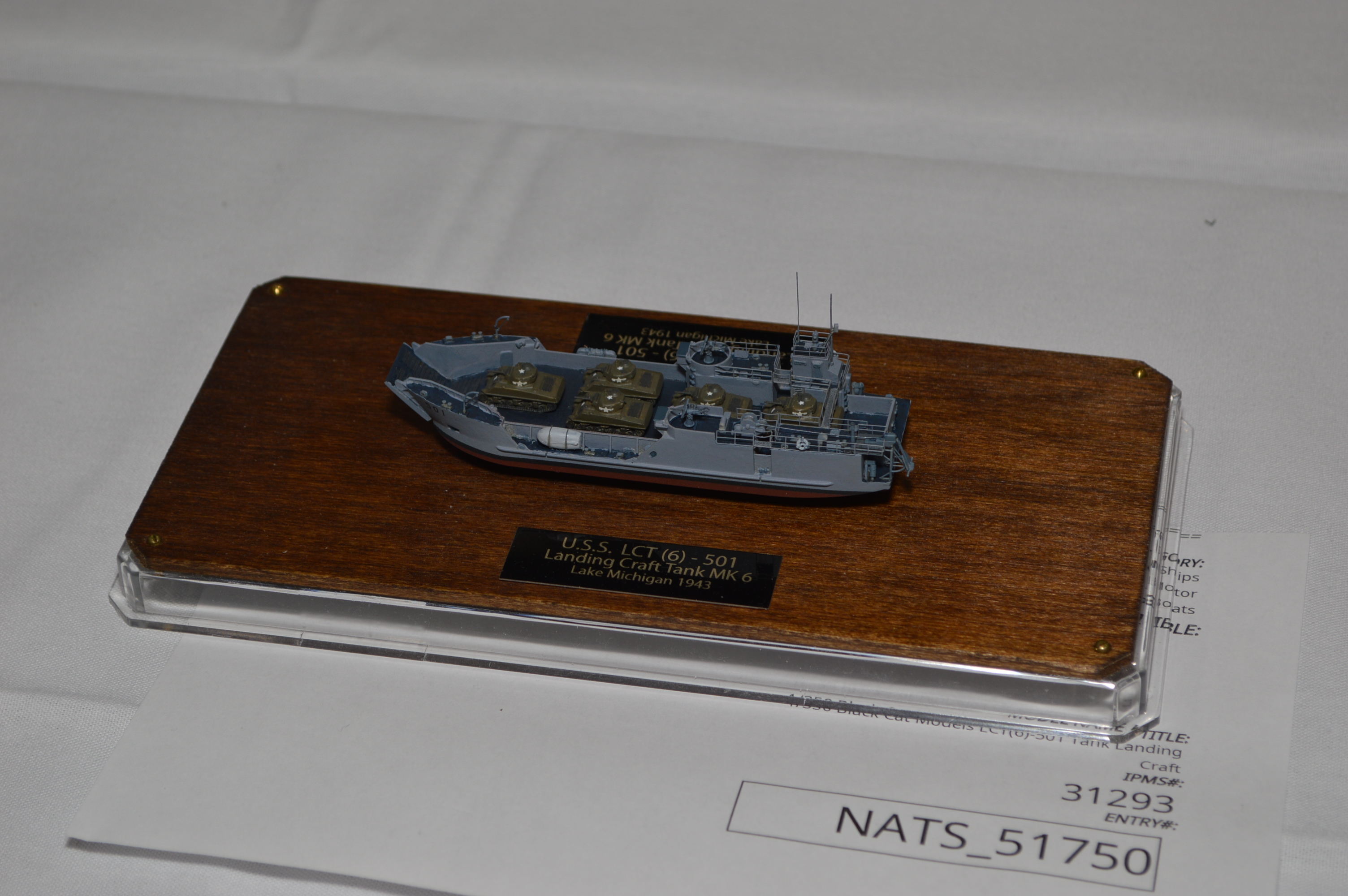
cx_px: 674
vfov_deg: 16.5
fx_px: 3086
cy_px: 448
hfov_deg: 24.6
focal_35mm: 82
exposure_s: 1/60
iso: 100
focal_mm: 55
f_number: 8
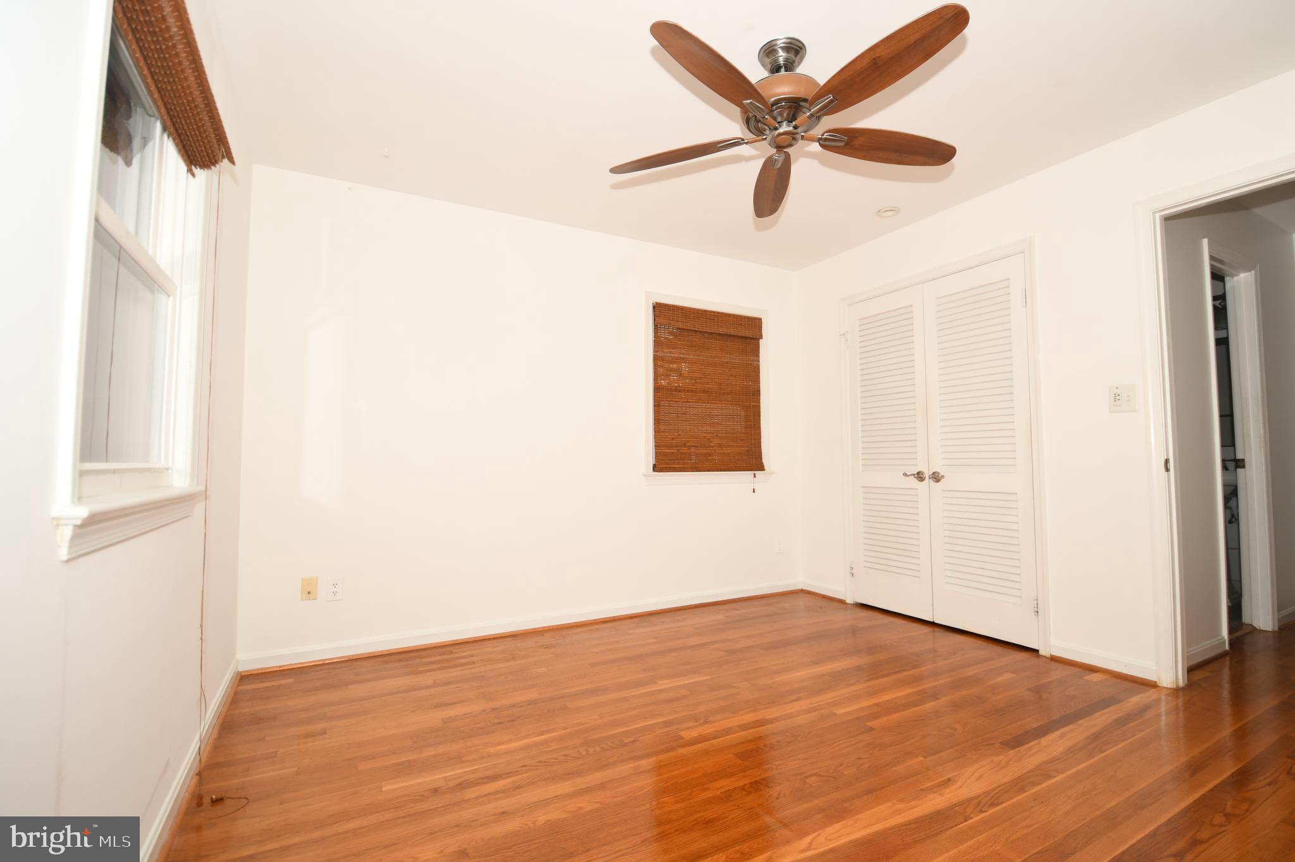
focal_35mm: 16
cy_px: 431
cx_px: 648
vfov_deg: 73.7
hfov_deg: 96.8
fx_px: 575
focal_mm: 11
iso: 100
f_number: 3.5
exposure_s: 1/200
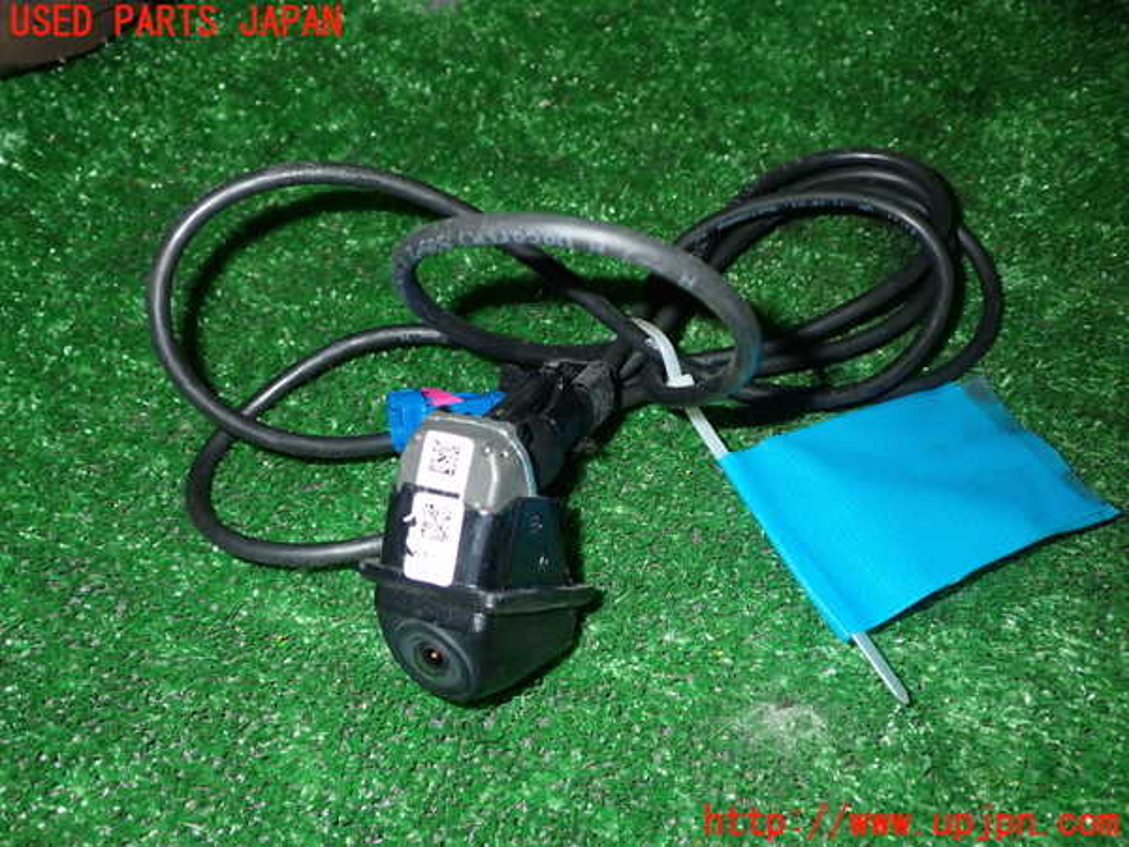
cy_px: 424
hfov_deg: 56.8
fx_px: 1044
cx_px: 564
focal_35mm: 32
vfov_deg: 44.2
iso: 320
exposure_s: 1/30
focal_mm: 5.79
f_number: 7.1
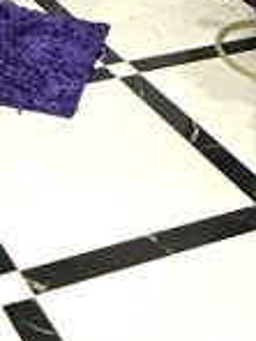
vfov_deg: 13.3
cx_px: -55
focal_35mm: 97
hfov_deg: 14.7
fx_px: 956
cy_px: -530
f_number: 2.2
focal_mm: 2.22
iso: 320
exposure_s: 1/50
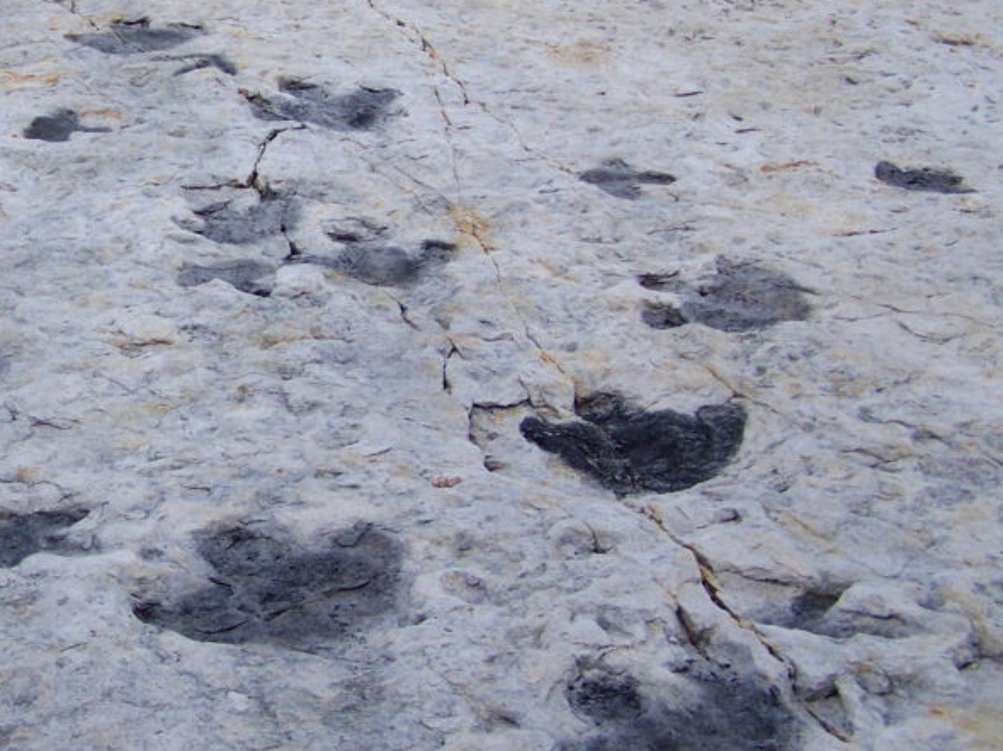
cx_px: 153
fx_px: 1912
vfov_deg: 22.2
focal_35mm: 66
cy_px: 331
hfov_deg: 28.5
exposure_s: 1/320
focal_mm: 6.3
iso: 64
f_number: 2.8
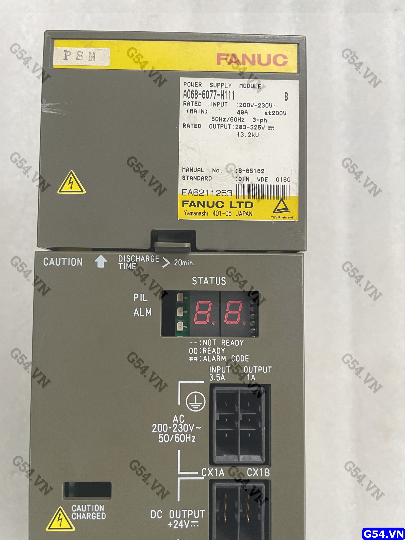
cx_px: 202
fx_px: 406
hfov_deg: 53.1
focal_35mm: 26
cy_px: 270
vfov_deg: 67.3
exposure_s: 1/66
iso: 125
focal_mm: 4.2
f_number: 1.6
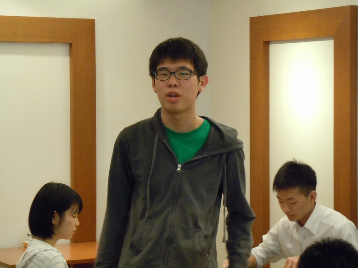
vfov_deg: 12.7
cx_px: 178
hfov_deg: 16.8
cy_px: 133
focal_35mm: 117
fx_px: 1210
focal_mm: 20.9
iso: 800
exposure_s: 1/25
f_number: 4.6
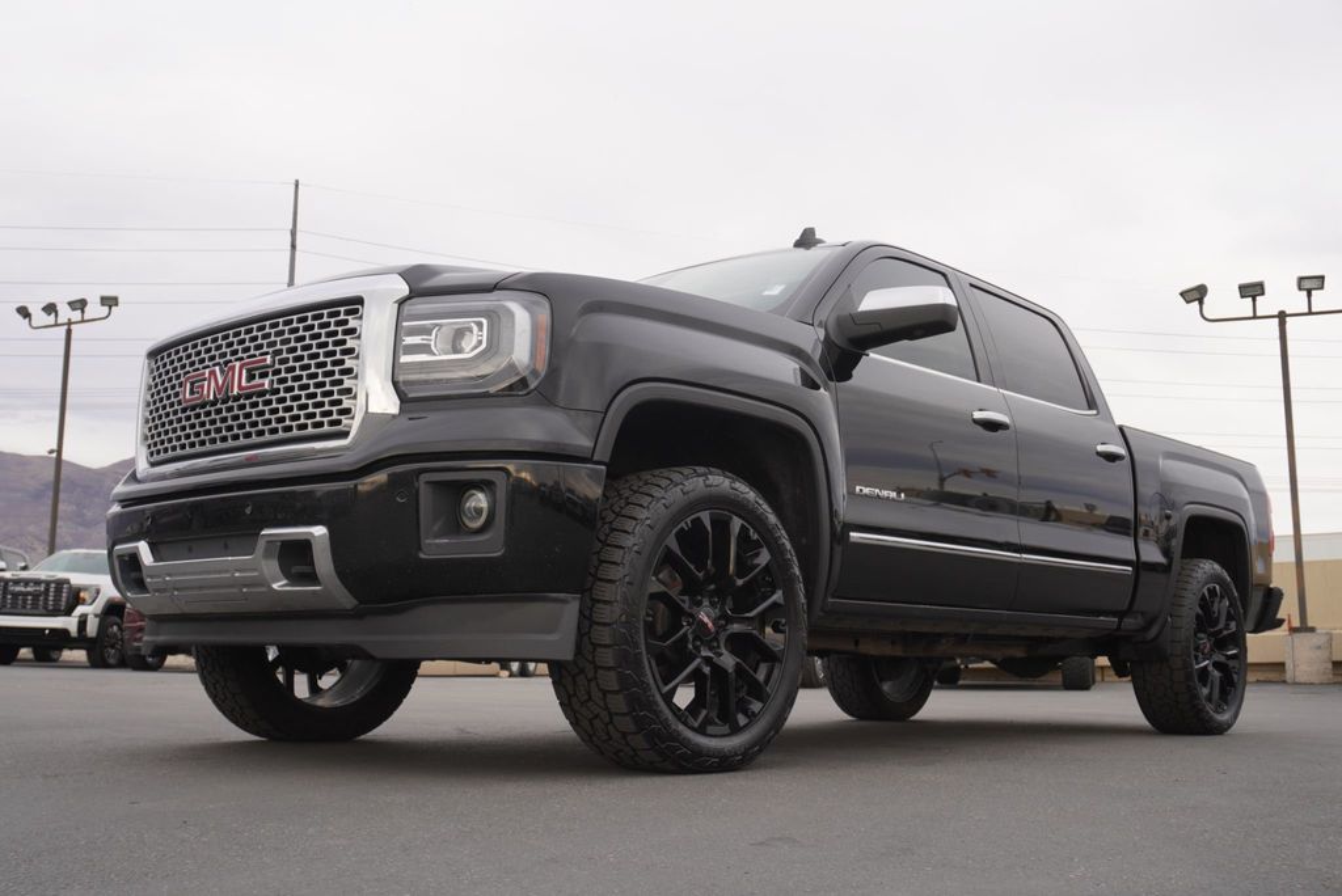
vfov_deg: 36.9
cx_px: 671
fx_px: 1343
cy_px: 448
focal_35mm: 36
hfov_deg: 53.1
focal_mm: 24
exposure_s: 1/100
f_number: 6.3
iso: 100
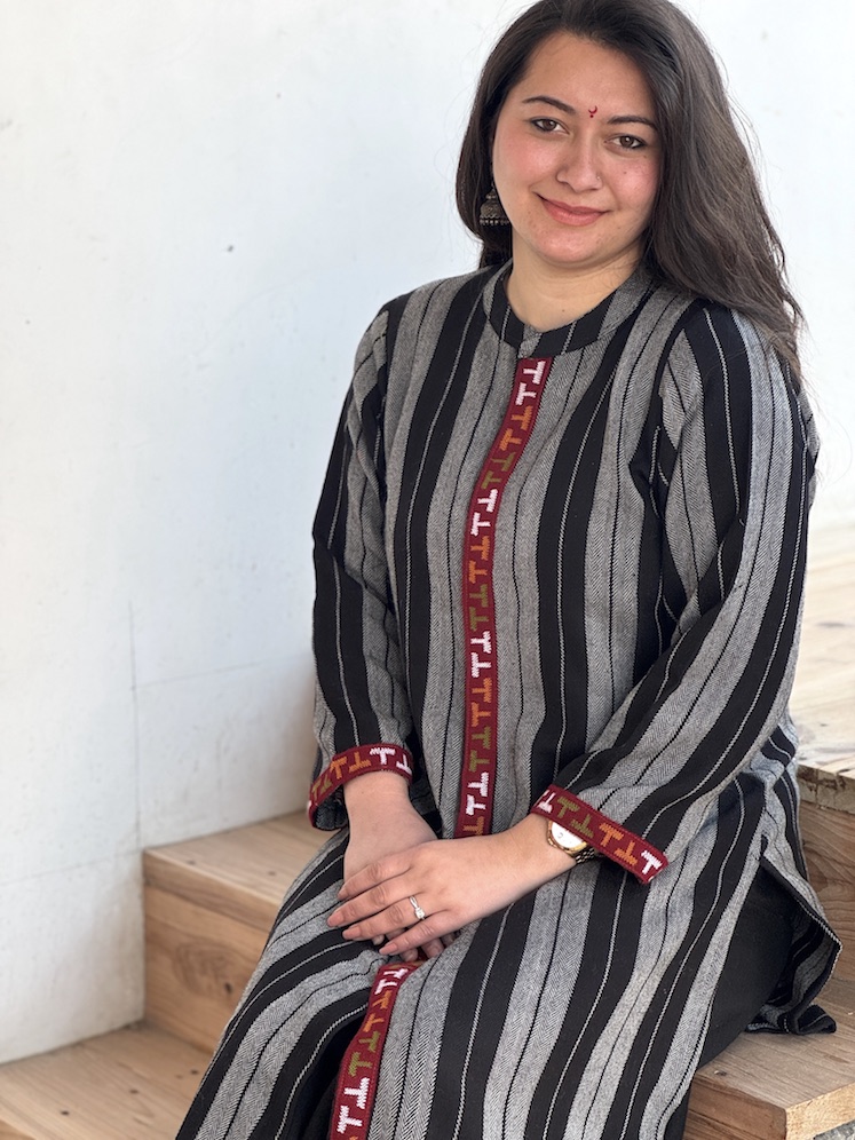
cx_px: 428
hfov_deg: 19.1
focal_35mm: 77
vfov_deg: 25.3
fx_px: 2536
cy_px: 570
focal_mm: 9
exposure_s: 1/99
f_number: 2.8
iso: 100
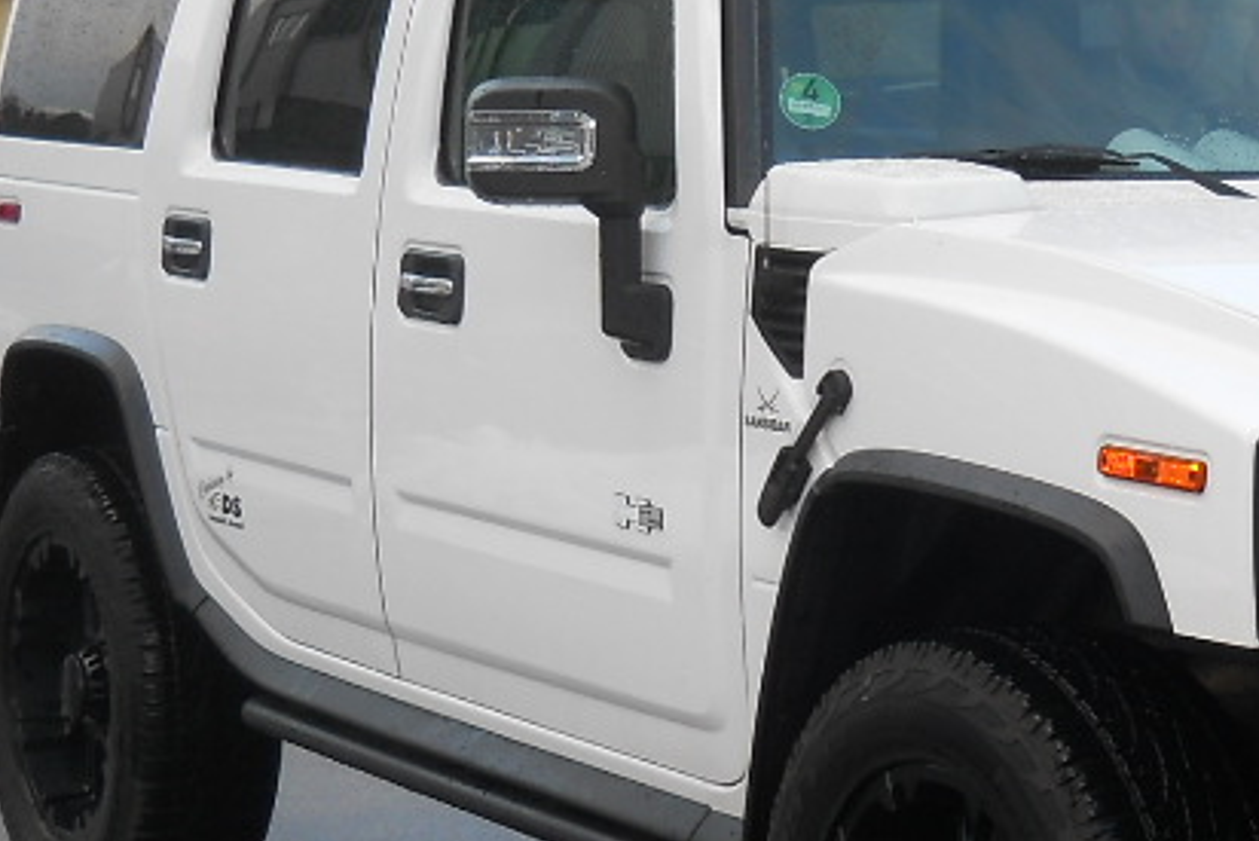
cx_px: 1073
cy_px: 498
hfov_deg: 19.0
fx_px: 3708
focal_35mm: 106
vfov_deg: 12.9
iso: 80
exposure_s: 1/160
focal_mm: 6.72
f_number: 3.1
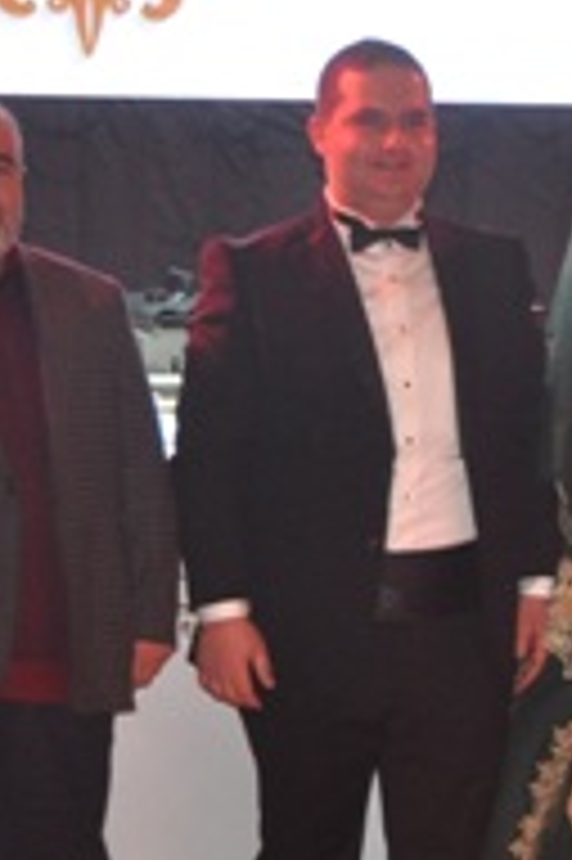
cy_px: 416
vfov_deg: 13.2
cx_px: 860
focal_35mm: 156
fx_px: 3717
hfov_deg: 8.6
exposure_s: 1/60
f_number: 4
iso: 800
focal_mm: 31
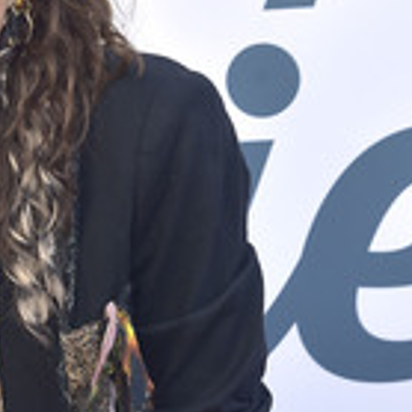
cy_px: 145
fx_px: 3030
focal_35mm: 225
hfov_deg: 7.7
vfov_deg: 7.8
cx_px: -175
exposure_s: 1/250
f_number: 6.3
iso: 400
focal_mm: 82
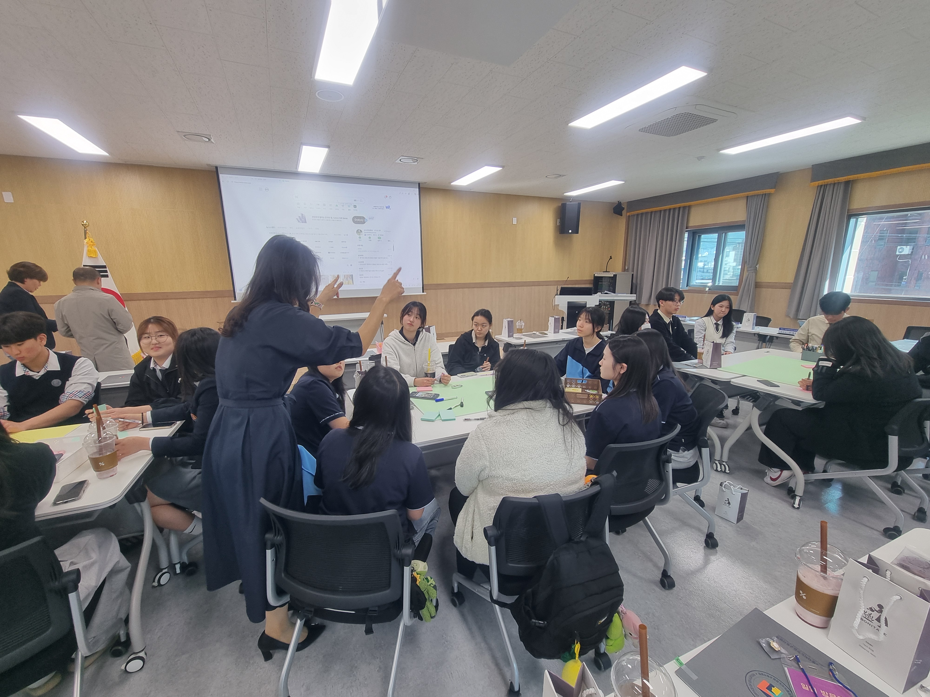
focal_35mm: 13
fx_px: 349
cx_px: 465
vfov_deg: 89.9
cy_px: 348
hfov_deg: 106.2
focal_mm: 2.2
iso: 100
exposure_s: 1/60
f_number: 2.2
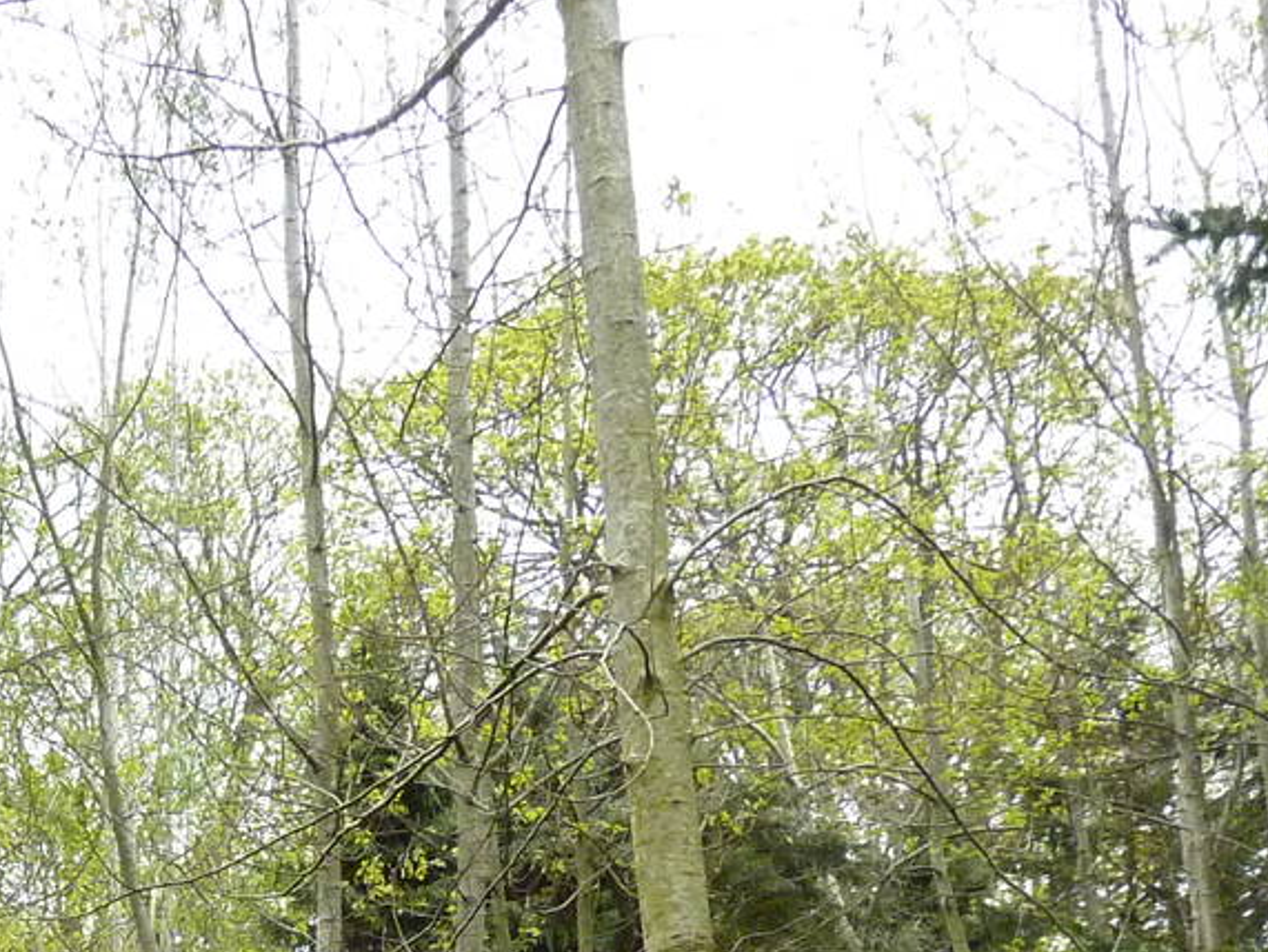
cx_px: -95
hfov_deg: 25.9
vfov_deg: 19.2
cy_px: 1292
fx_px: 2566
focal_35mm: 70
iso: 320
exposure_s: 1/500
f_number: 3.3
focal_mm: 4.1
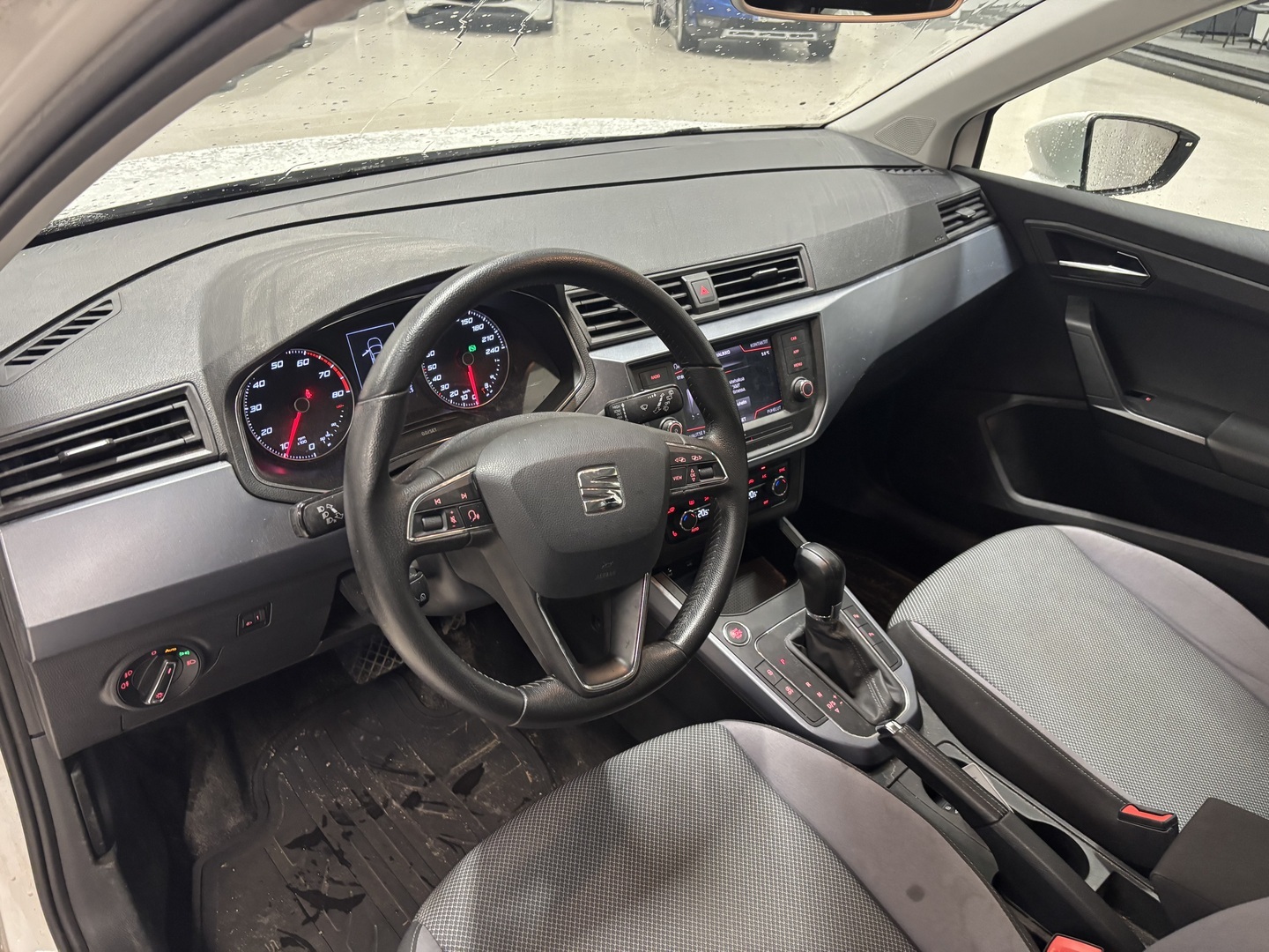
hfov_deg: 67.3
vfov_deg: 53.1
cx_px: 634
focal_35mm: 26
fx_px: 953
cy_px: 476
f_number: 1.6
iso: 320
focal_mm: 5.96
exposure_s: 1/50
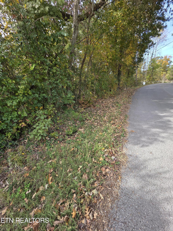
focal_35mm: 13
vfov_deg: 106.2
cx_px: 86
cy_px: 116
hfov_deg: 89.9
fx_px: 87
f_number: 1.9
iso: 40
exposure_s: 1/265
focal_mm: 2.2
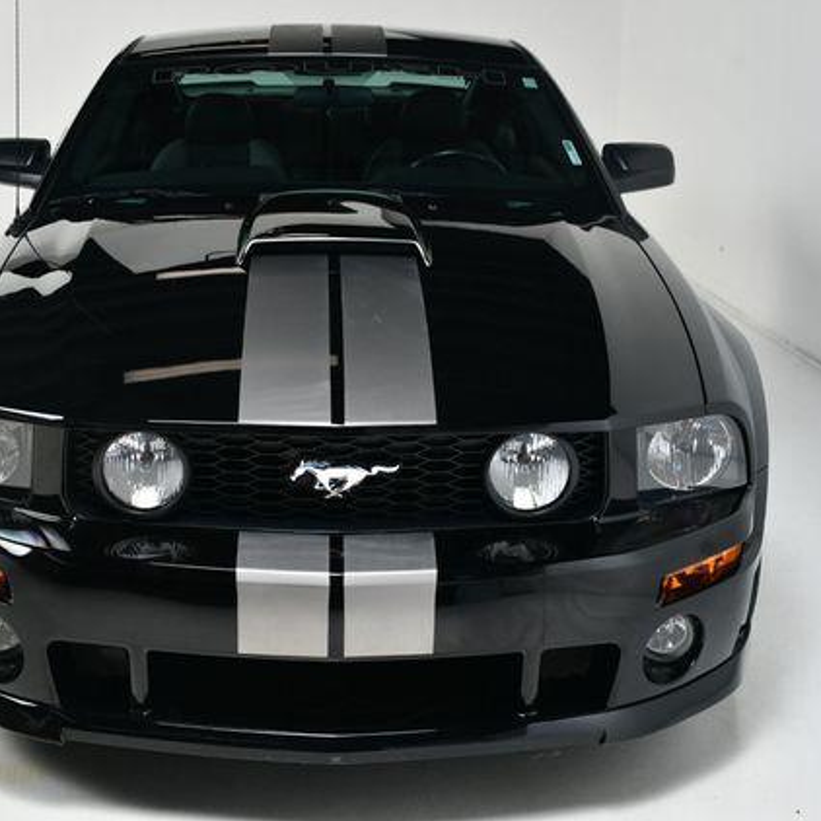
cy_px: 410
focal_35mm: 58
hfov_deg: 29.5
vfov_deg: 29.6
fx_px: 1556
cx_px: 340
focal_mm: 30
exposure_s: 1/160
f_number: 10
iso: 100
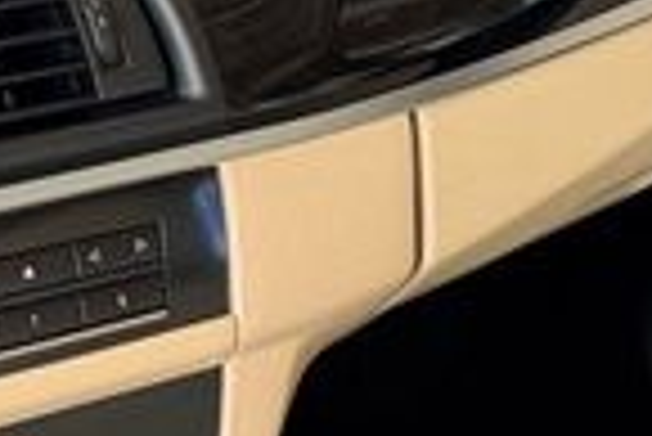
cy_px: 279
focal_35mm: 110
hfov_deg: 18.5
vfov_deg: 12.5
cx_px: 189
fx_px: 1994
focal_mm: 6.76
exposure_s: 1/129
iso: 160
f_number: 1.78
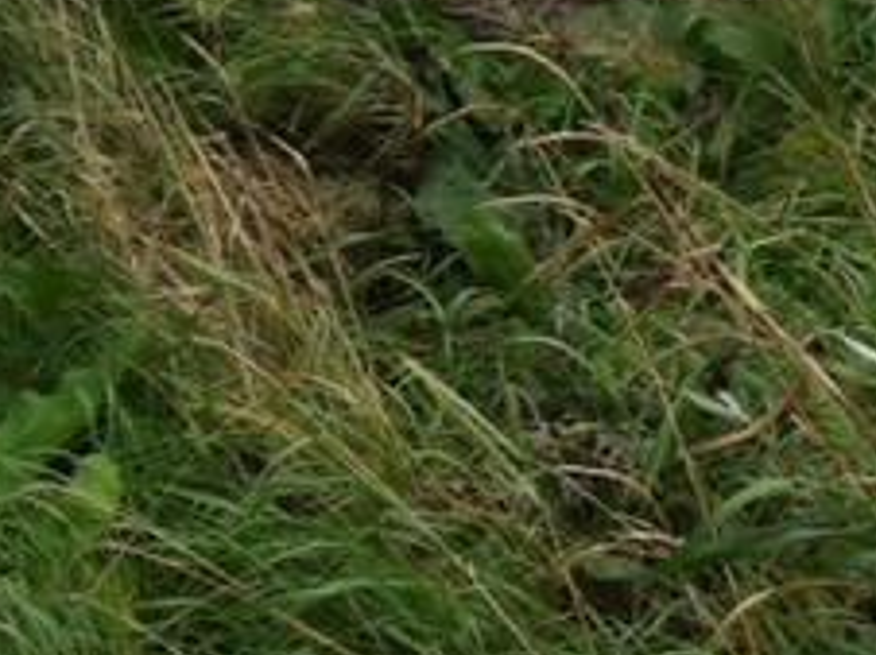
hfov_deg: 11.8
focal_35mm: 166
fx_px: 4196
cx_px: 6
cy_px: -682
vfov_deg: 8.4
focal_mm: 3.85
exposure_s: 1/109
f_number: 2.8
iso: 80
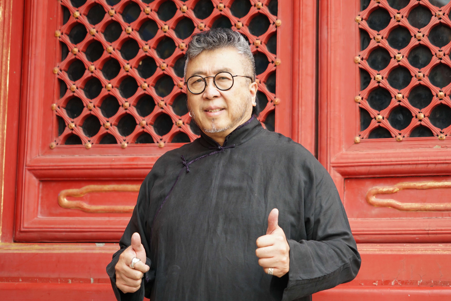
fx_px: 1178
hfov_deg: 21.7
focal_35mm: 94
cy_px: 150
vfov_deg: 14.6
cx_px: 226
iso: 640
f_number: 5.6
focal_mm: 94
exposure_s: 1/160
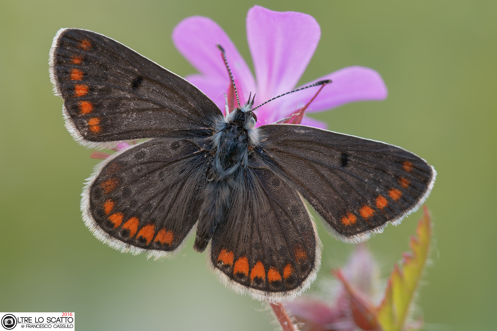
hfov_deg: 13.0
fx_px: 2174
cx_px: 248
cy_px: 166
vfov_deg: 8.7
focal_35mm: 158
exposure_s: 1/1.25
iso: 100
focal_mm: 105
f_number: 14
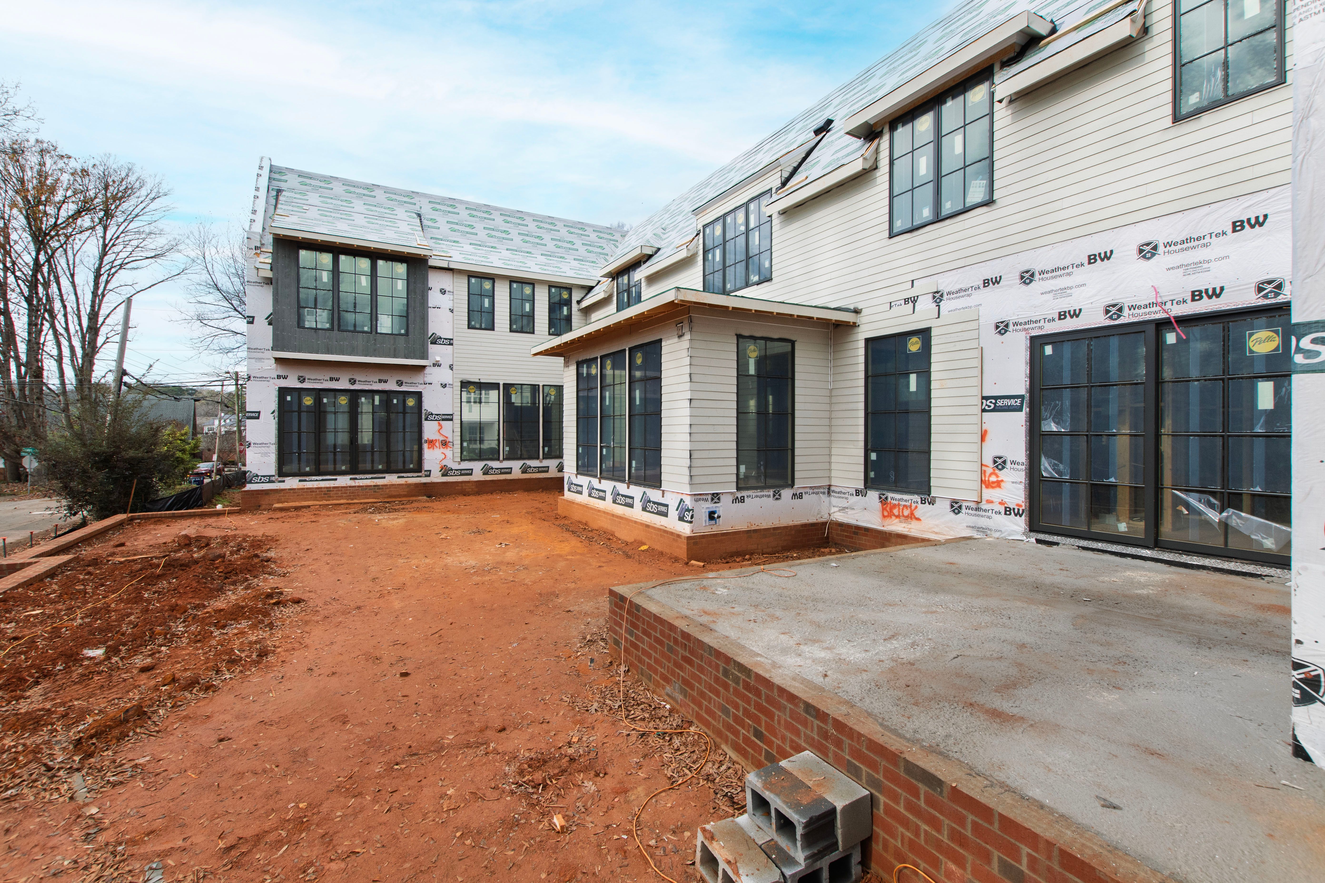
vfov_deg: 77.3
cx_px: 662
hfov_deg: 100.4
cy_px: 442
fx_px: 552
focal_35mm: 15
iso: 320
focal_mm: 10
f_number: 8
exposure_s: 1/250
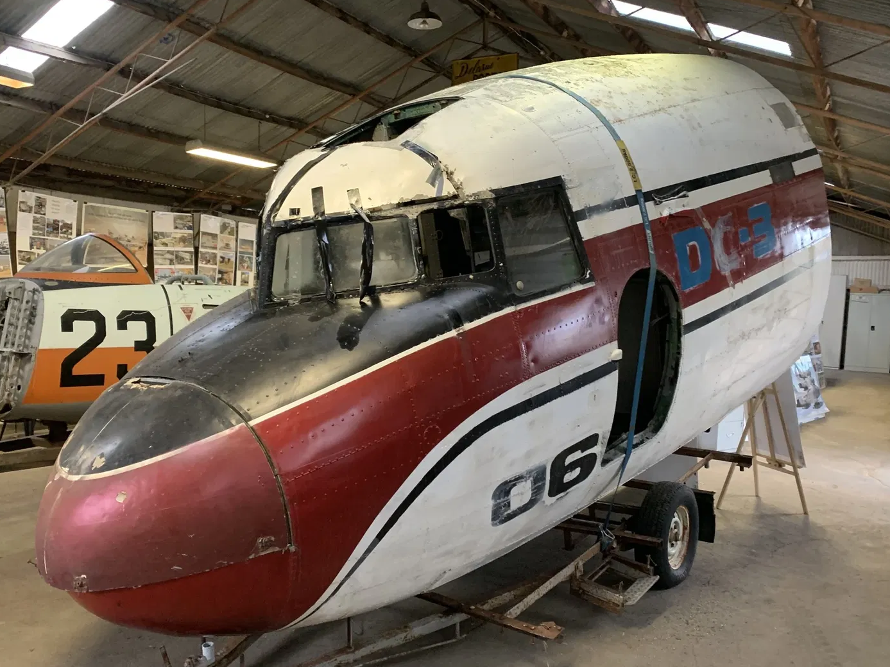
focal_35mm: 30
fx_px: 771
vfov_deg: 46.7
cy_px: 362
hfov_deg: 59.9
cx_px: 427
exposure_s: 1/33
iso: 320
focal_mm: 4.25
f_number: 1.8
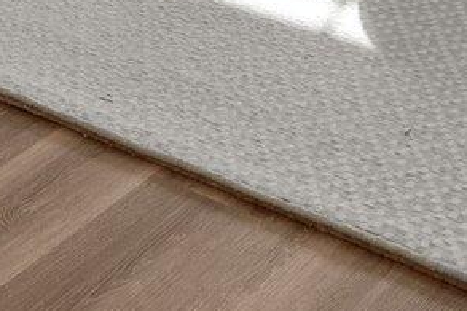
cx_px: 341
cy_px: -669
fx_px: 1452
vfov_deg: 9.3
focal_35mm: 112
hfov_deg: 18.2
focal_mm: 16
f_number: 8
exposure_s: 1/10
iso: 400
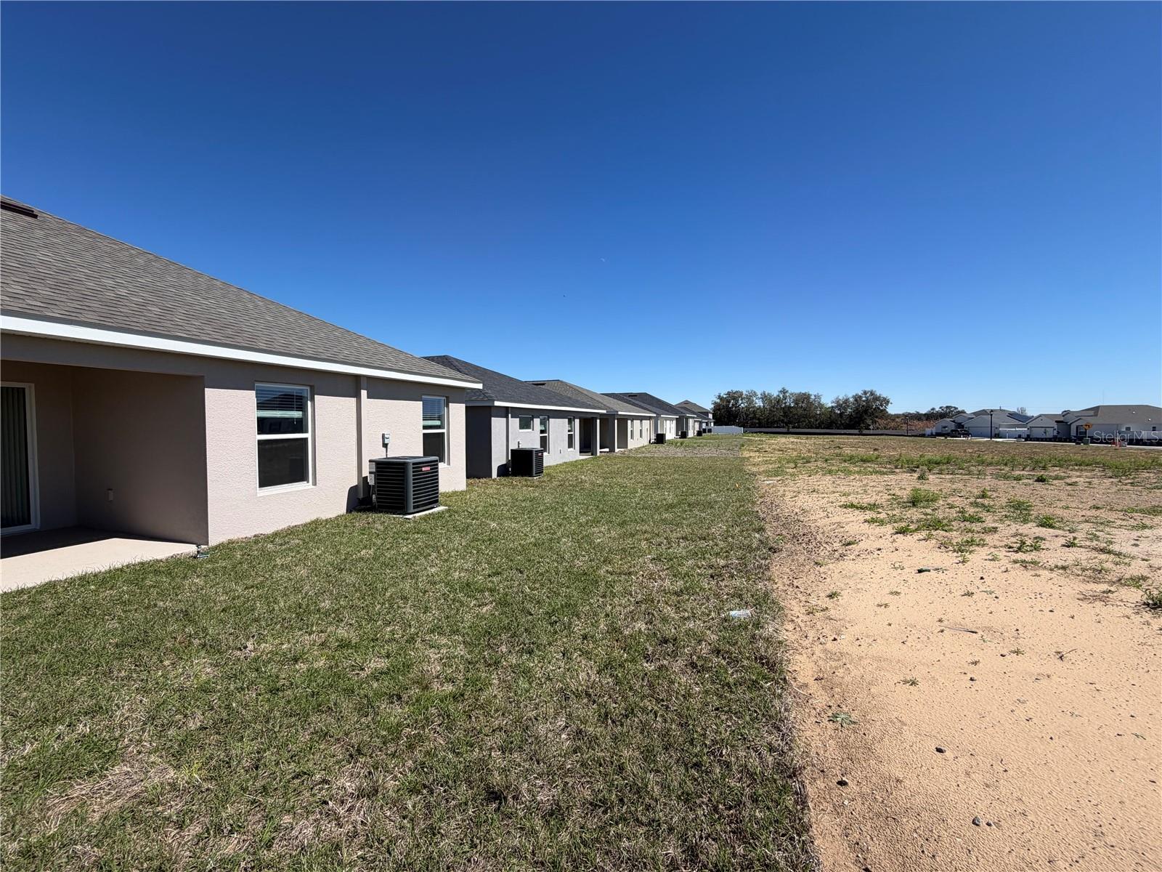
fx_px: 470
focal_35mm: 14
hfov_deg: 102.1
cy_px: 436
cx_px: 581
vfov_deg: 85.7
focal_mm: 2.22
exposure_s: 1/1001
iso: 20
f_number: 2.2
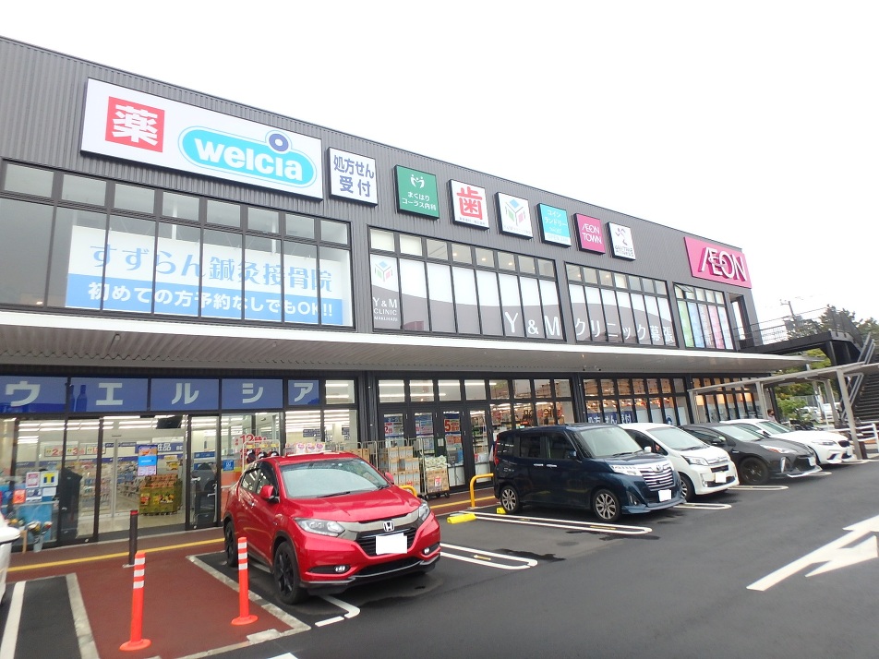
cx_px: 440
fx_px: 533
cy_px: 330
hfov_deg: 79.0
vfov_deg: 63.4
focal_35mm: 21
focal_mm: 3.7
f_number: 3.5
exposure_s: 1/60
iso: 125
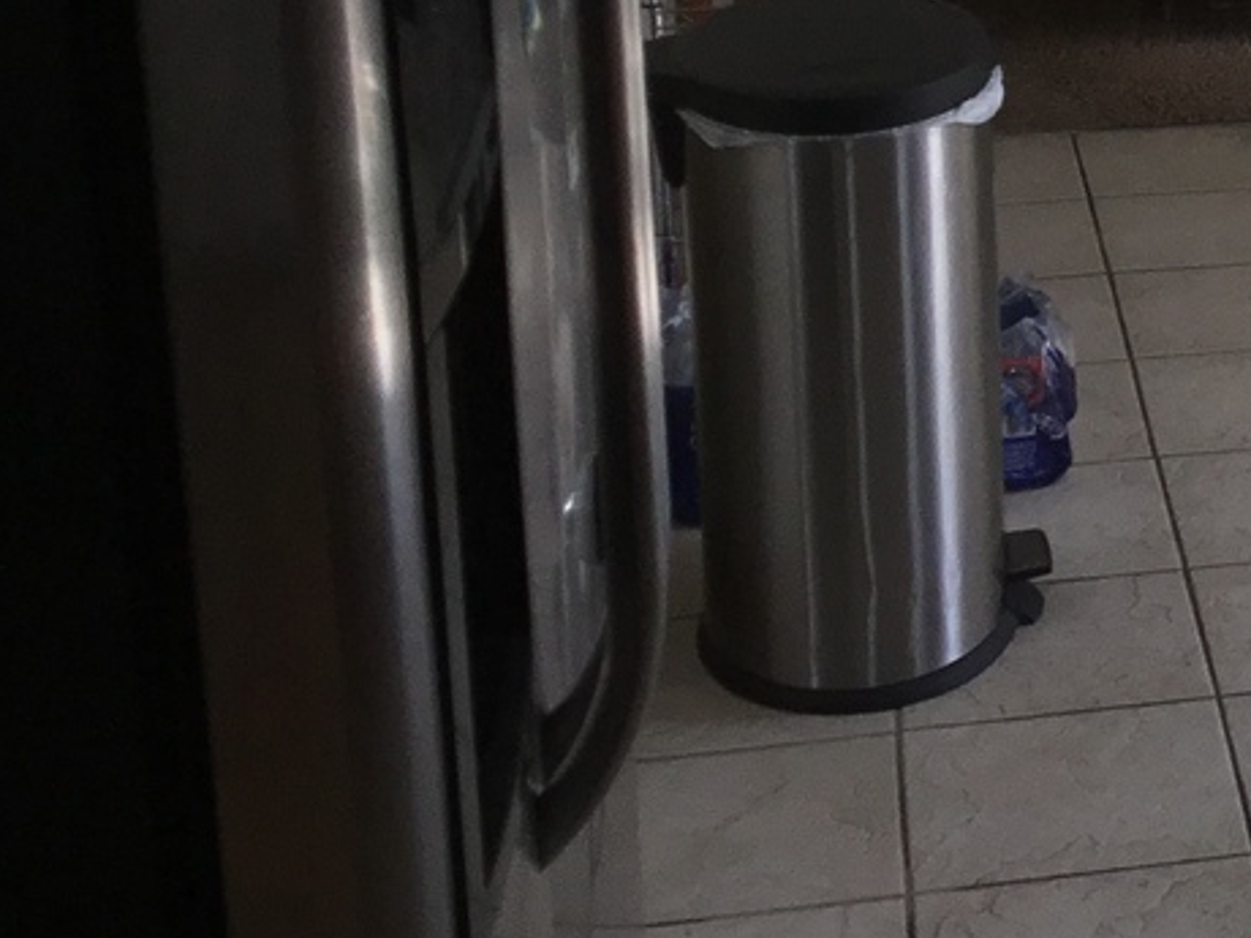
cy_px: -11
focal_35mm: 97
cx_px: 1727
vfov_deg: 15.0
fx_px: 3506
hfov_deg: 18.5
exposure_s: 1/120
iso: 25
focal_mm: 3.3
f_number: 2.4
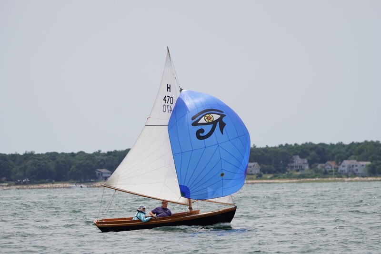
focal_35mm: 412
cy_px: 127
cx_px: 190
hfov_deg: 5.0
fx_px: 4364
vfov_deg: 3.3
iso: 160
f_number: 5.6
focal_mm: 275
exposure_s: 1/1250
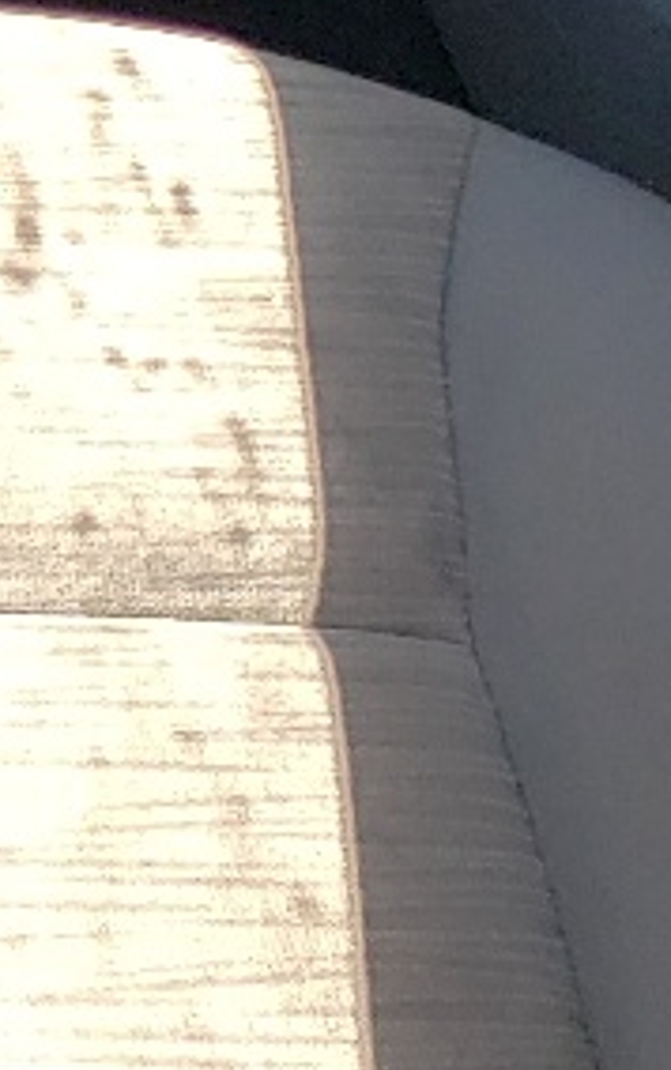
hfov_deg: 7.0
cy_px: 79
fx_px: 4526
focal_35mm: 155
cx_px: -1776
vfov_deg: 13.4
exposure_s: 1/625
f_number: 1.5
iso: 50
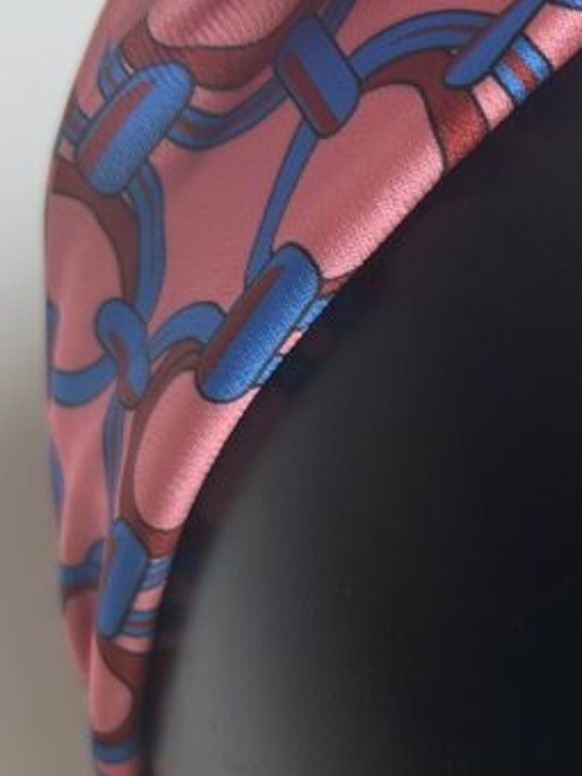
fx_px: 2287
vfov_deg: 19.0
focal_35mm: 102
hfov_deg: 14.0
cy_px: 638
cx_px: 728
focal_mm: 5.7
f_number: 1.5
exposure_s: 1/121
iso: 40
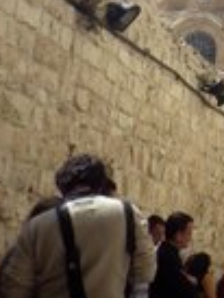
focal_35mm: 98
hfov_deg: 14.2
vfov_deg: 18.9
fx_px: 844
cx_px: 324
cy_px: -57
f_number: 4.2
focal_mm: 5
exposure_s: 1/1000
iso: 125
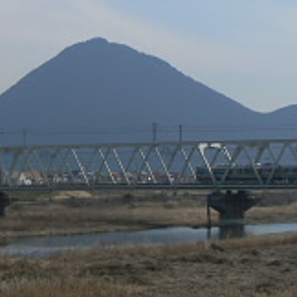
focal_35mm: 140
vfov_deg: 12.5
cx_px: 182
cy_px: 187
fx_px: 1359
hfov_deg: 12.5
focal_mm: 10.7
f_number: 8
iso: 80
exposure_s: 1/800
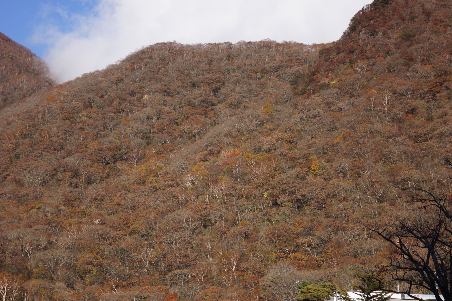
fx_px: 1036
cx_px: 226
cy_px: 150
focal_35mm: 82
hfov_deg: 24.6
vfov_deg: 16.6
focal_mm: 55
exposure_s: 1/640
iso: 100
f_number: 5.6
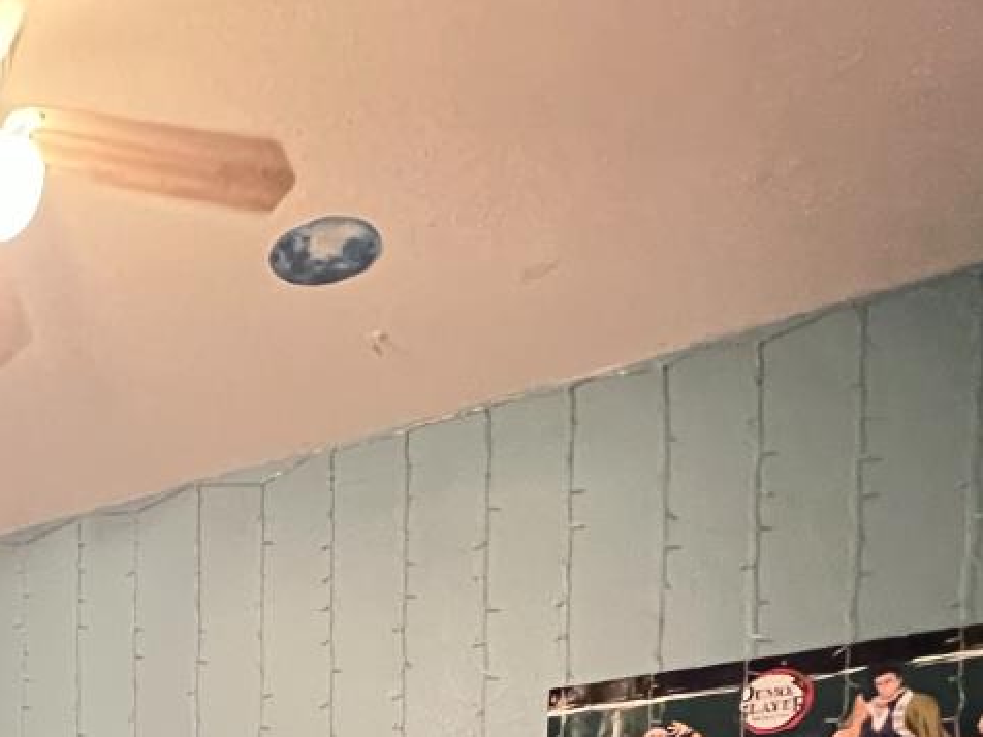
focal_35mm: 41
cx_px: 25
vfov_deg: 25.6
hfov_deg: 40.7
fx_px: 1164
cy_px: 1124
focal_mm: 1.57
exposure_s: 1/30
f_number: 1.8
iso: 1000
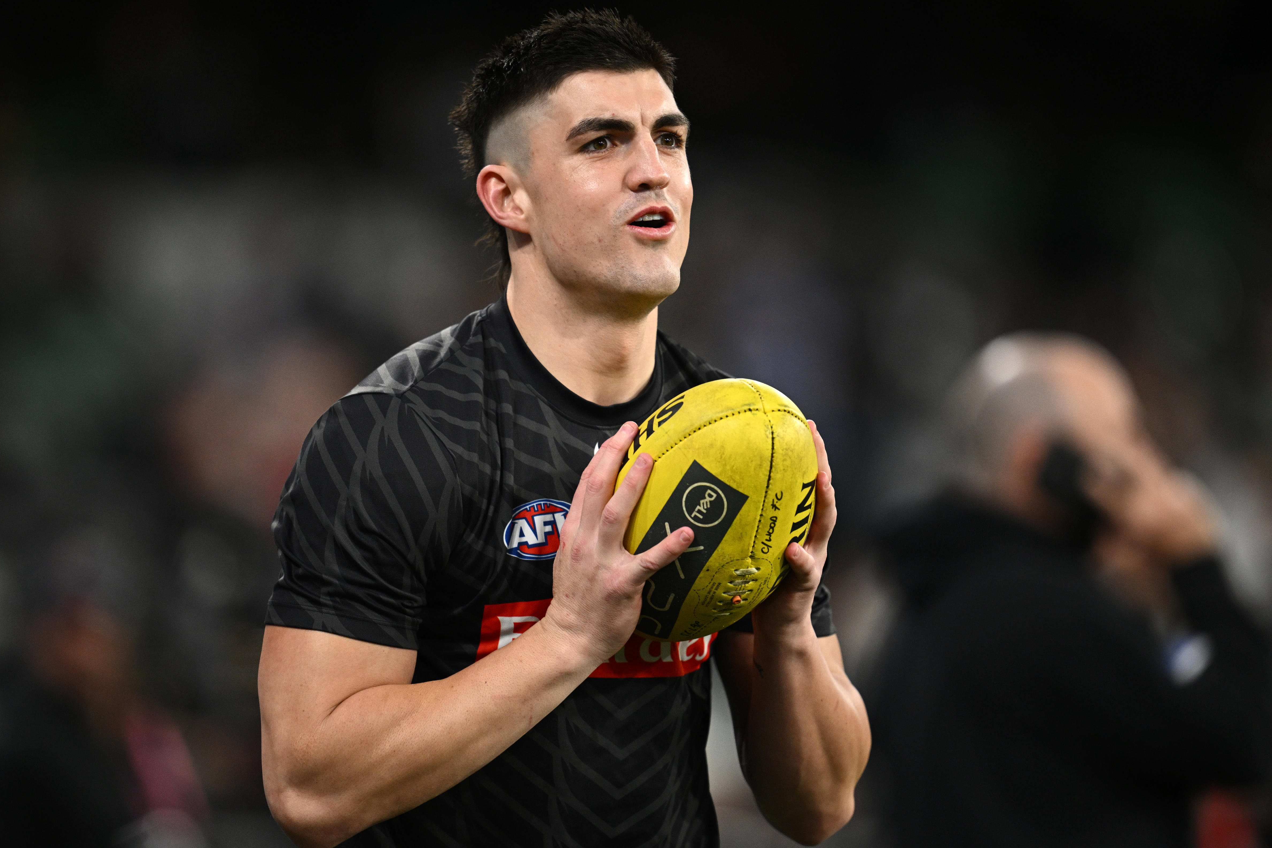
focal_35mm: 420
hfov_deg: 4.9
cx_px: 634
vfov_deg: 3.3
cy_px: 417
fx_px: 14838
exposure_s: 1/1838
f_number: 2.8
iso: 2000
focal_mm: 400
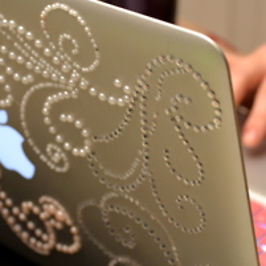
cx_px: 112
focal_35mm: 111
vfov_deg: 15.7
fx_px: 966
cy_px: 158
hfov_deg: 15.7
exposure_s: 1/15
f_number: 5
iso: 1100
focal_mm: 35
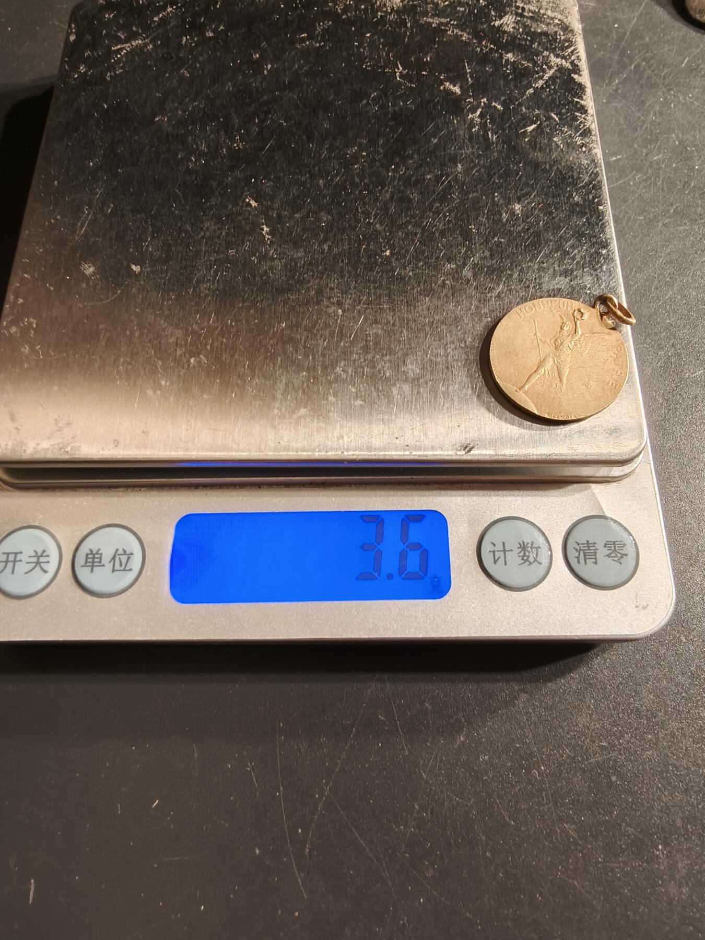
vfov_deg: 73.9
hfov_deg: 58.9
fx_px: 625
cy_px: 470
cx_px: 352
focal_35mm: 23
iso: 200
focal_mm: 2.32
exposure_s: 1/50
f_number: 2
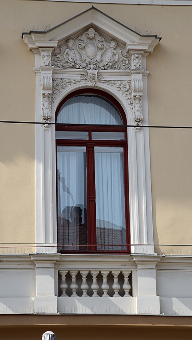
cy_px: 170
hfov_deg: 8.2
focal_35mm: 149
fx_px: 1347
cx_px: 88
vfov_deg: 14.4
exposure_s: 1/500
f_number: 11
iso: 400
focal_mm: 92
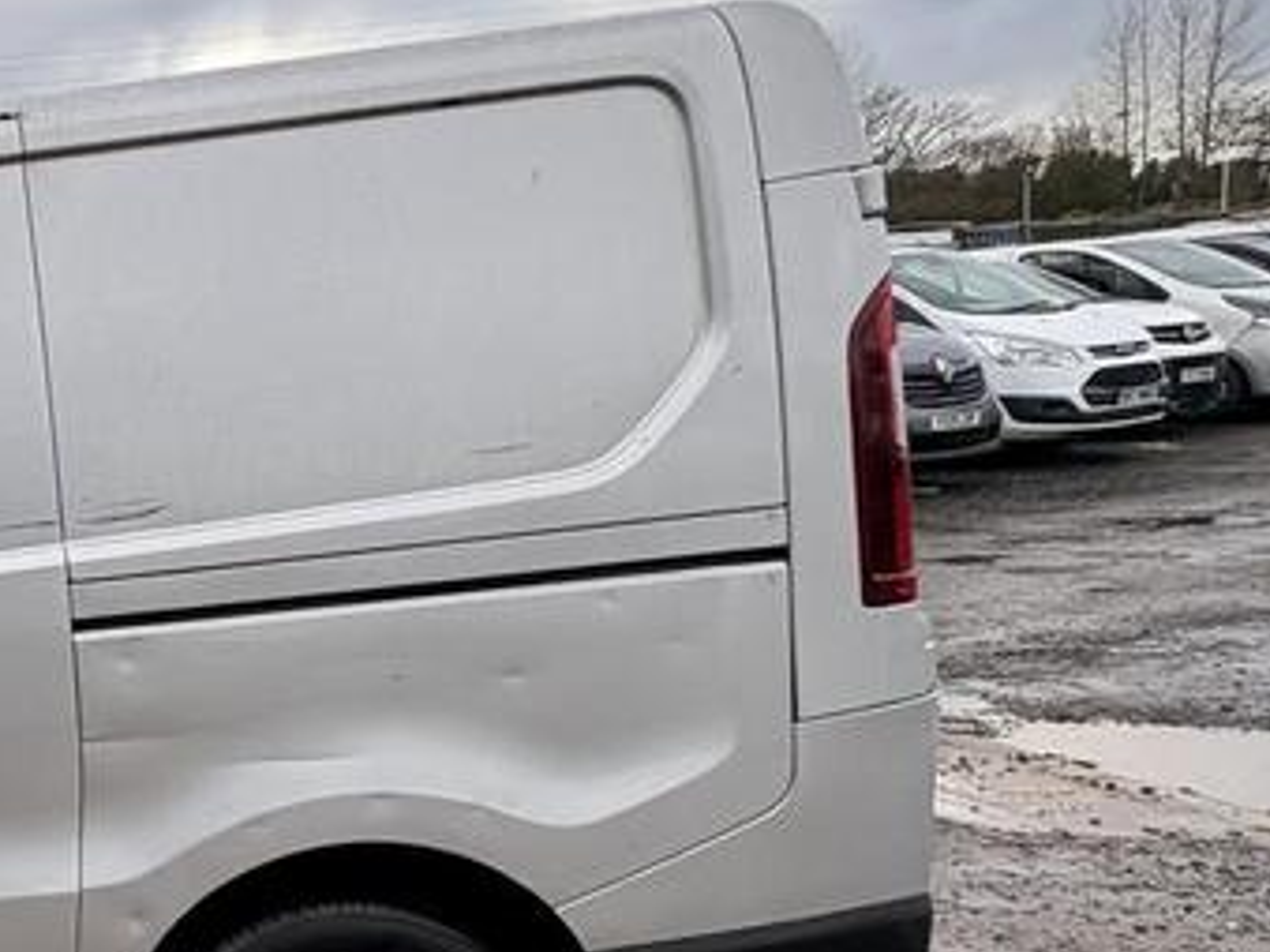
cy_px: 562
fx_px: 1357
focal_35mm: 37
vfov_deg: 38.5
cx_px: -367
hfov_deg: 35.2
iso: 40
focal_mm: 2.22
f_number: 2.2
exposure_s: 1/298
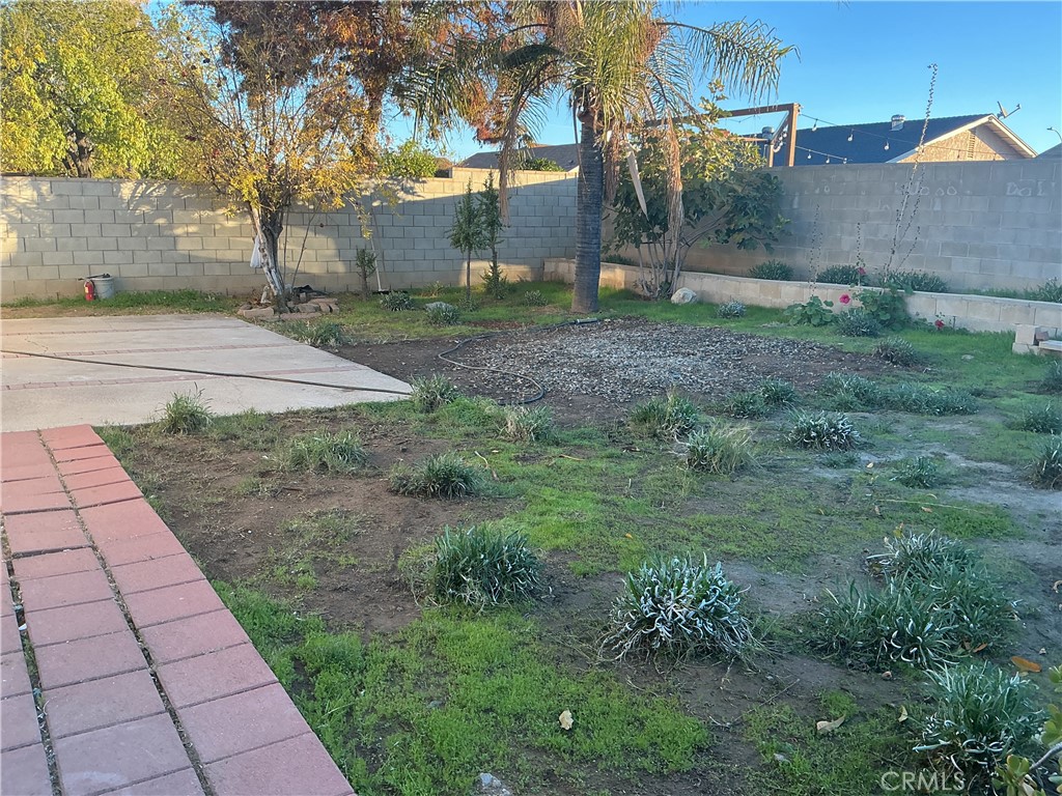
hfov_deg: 61.7
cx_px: 531
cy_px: 398
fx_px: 890
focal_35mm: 29
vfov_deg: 48.2
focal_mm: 3
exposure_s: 1/165
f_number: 1.8
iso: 32
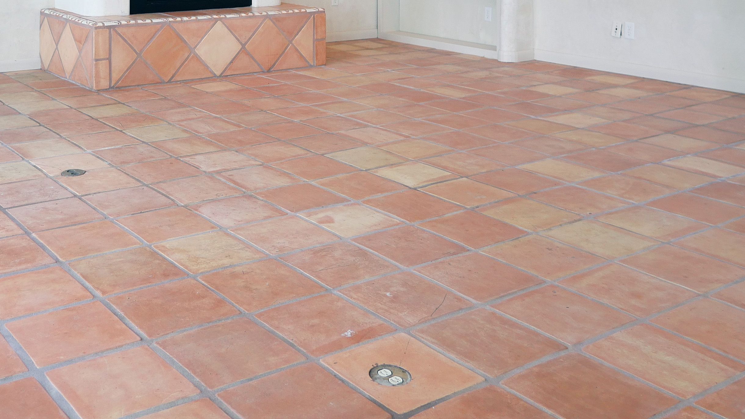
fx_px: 790
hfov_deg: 49.3
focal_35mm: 40
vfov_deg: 27.5
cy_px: -25
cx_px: 230
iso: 800
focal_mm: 9
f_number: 1.8
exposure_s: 1/125
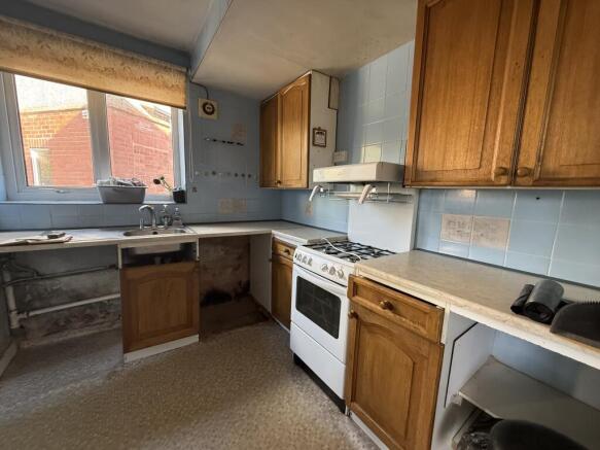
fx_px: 243
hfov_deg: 102.1
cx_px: 300
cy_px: 225
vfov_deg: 85.7
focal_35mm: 14
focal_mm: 2.22
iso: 320
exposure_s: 1/99
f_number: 2.2
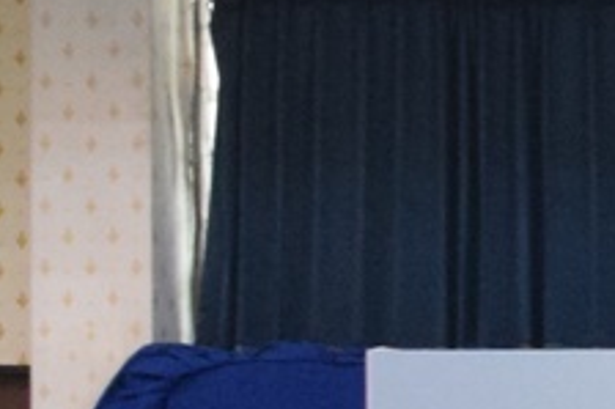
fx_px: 3431
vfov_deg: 6.7
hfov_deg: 8.3
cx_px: 1985
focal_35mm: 201
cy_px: 703
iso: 2000
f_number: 5.6
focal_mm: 20
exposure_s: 1/100
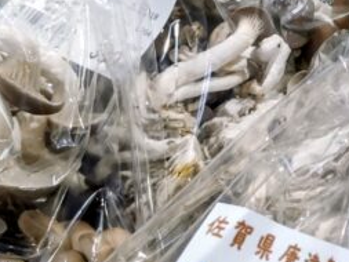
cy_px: 29
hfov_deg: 20.3
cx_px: 411
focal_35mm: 91
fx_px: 918
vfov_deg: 16.1
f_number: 2
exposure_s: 1/60
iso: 206
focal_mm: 3.43
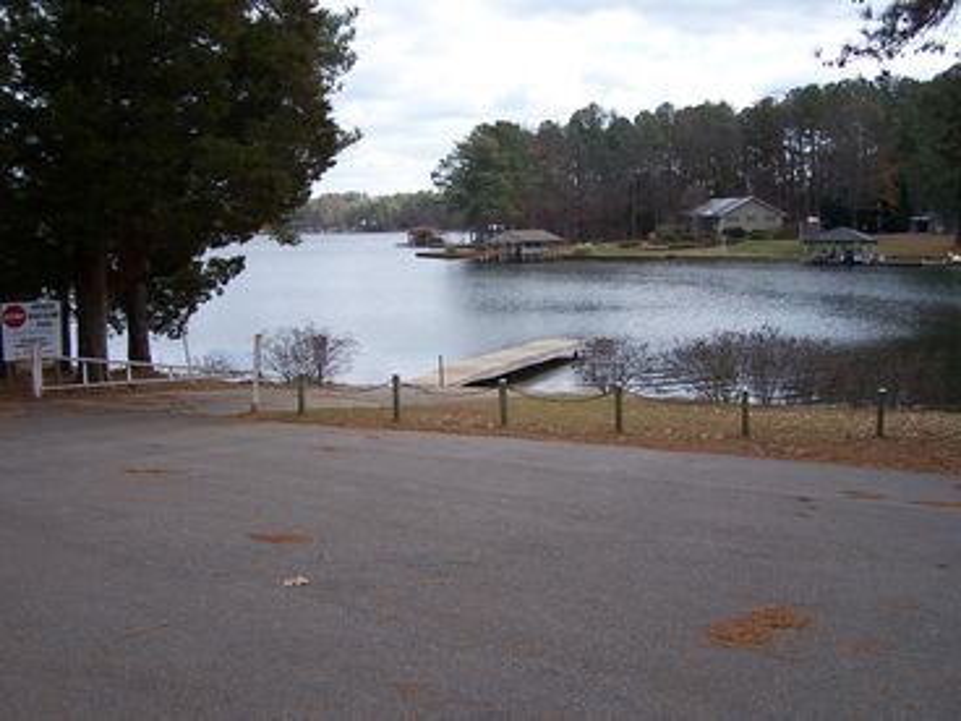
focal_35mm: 38
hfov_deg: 49.0
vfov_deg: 37.7
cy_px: 360
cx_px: 480
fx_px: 1055
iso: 80
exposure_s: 1/750
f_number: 2.8
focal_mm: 6.3
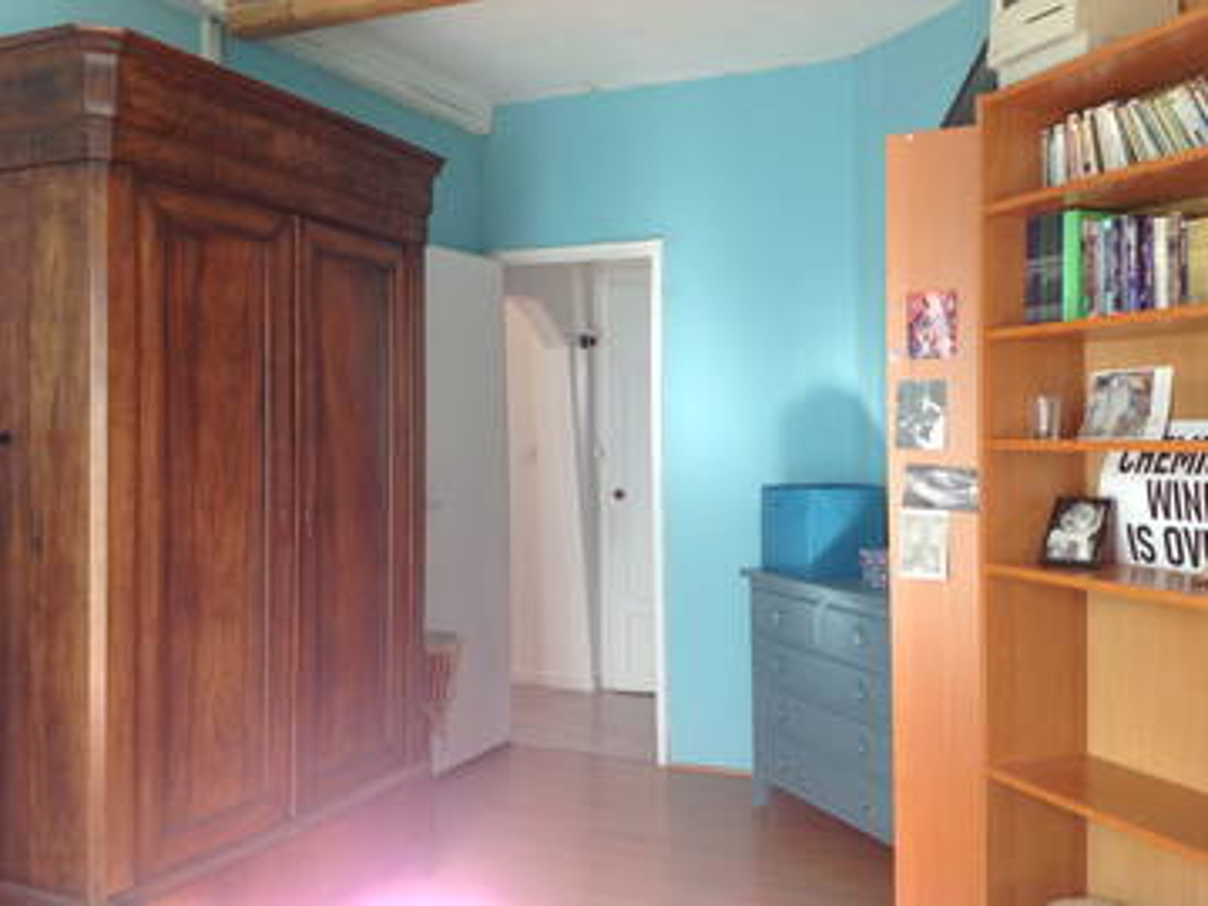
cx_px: 604
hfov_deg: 52.6
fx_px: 1221
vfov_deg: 40.7
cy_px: 453
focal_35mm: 35
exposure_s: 1/60
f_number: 2.4
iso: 64
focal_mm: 4.28
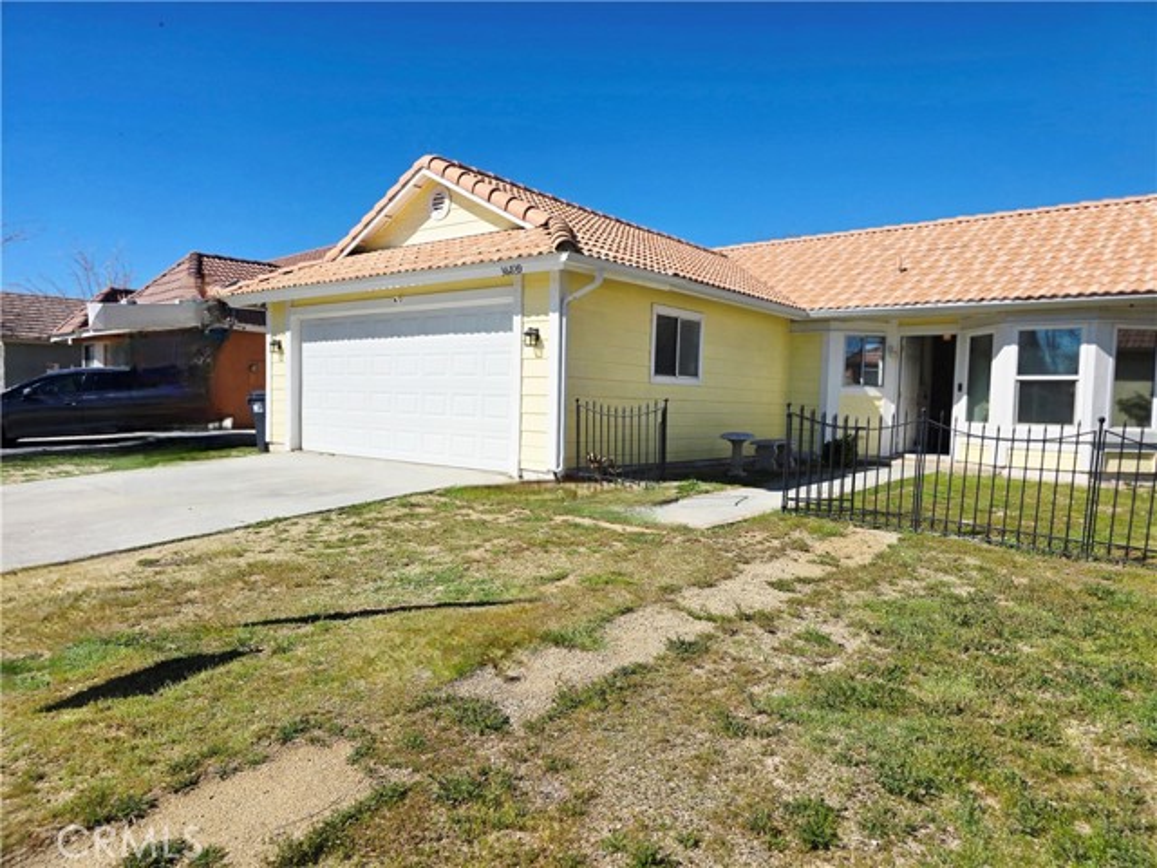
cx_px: 578
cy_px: 434
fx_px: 769
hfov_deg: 73.9
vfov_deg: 58.9
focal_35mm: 23
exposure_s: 1/1429
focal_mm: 6.3
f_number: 1.7
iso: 12
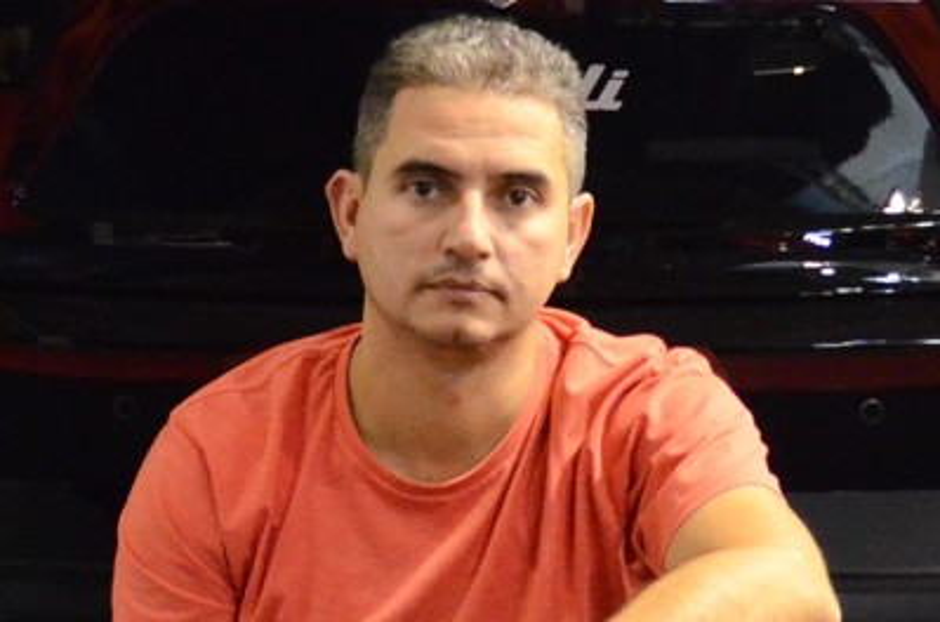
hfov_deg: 49.7
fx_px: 1016
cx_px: 470
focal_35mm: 39
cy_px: 311
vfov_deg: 34.0
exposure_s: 1/100
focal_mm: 26
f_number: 5
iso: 4000
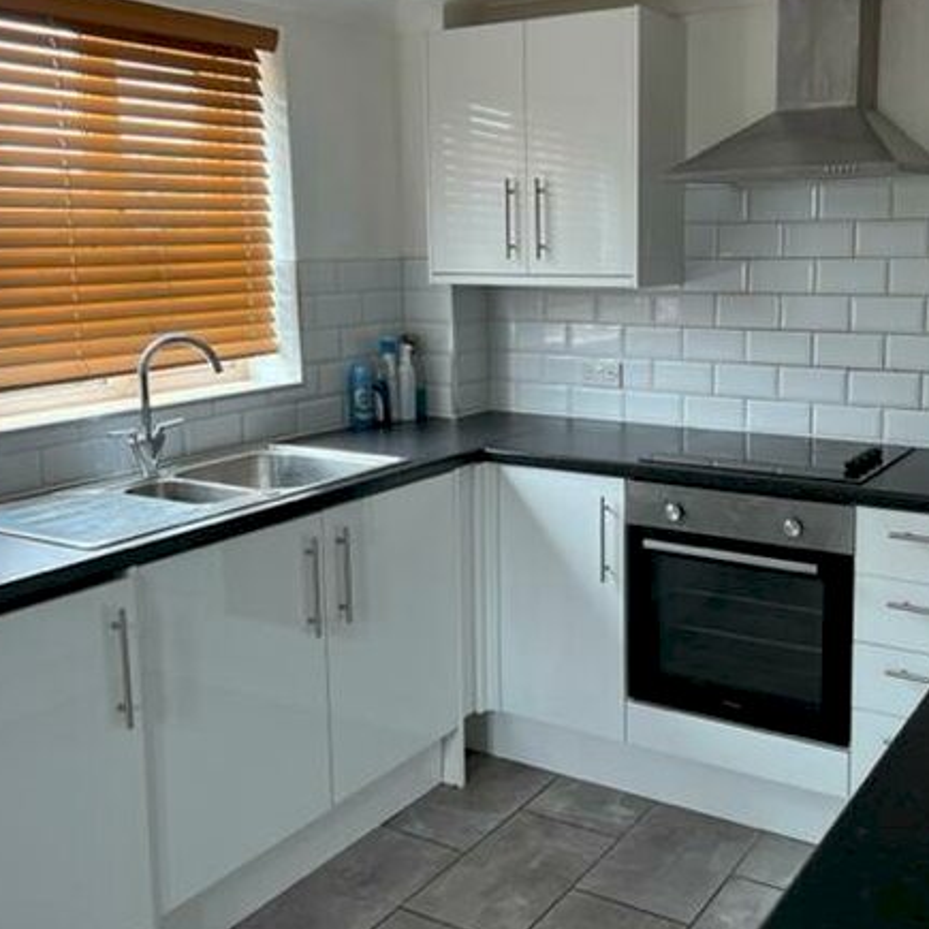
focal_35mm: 37
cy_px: 396
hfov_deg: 44.6
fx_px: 1123
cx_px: 579
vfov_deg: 44.8
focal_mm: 5.7
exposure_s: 1/121
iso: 125
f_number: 1.5
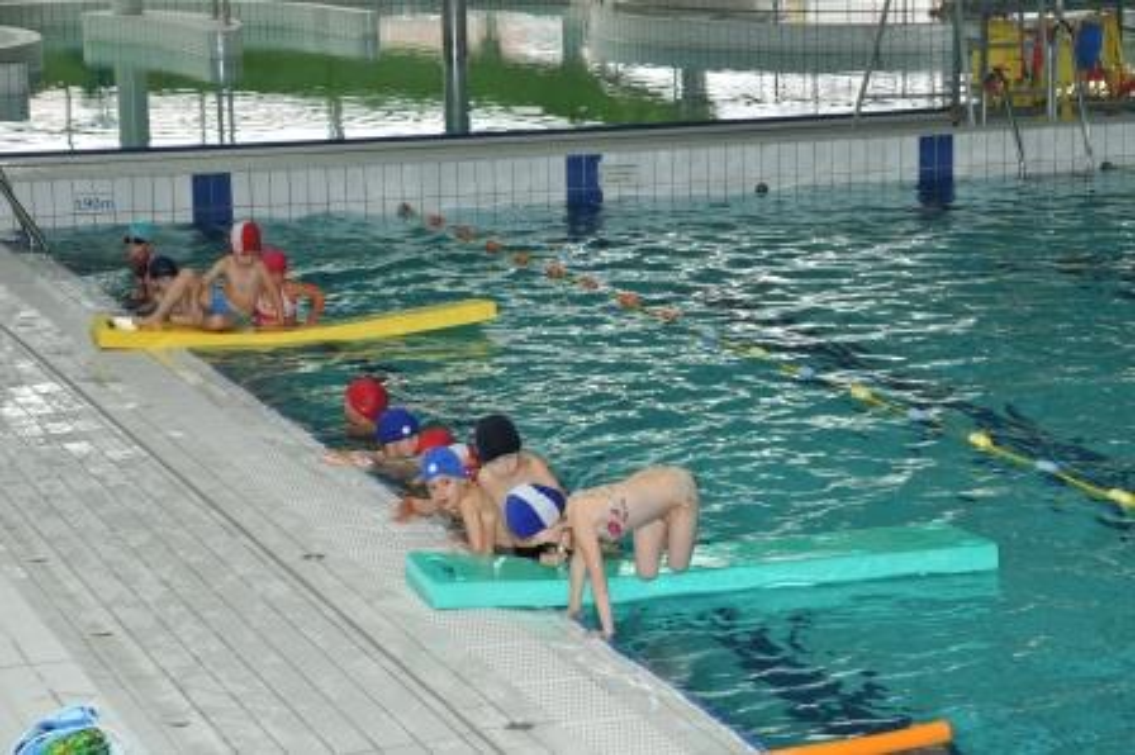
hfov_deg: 18.9
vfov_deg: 12.7
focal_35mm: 108
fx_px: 3402
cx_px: 568
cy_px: 378
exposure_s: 1/250
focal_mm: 72
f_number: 8
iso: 400
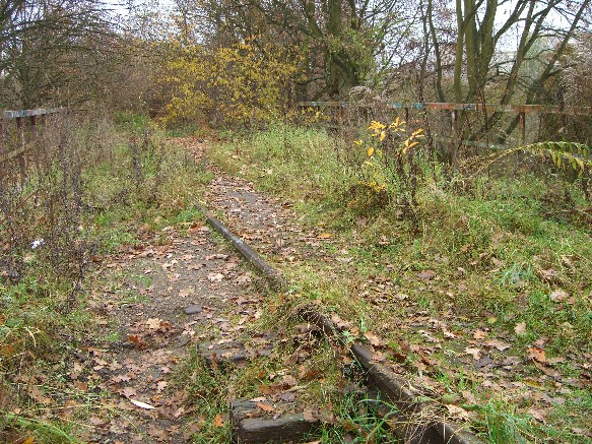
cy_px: 222
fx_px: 650
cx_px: 296
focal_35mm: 38
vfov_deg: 37.7
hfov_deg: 49.0
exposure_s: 1/100
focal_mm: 7.9
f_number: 2.8
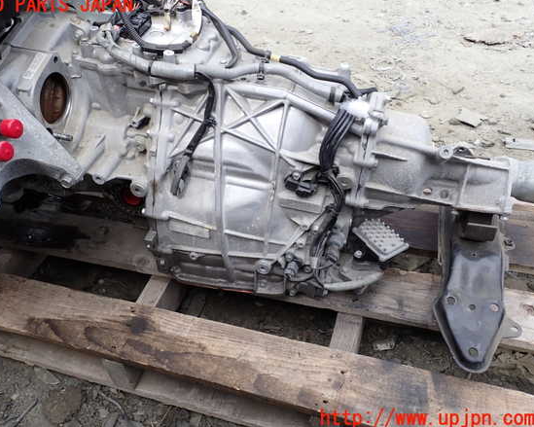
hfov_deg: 55.6
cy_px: 212
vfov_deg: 45.8
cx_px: 248
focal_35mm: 32
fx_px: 506
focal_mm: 5.4
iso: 100
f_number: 3.2
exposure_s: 1/320
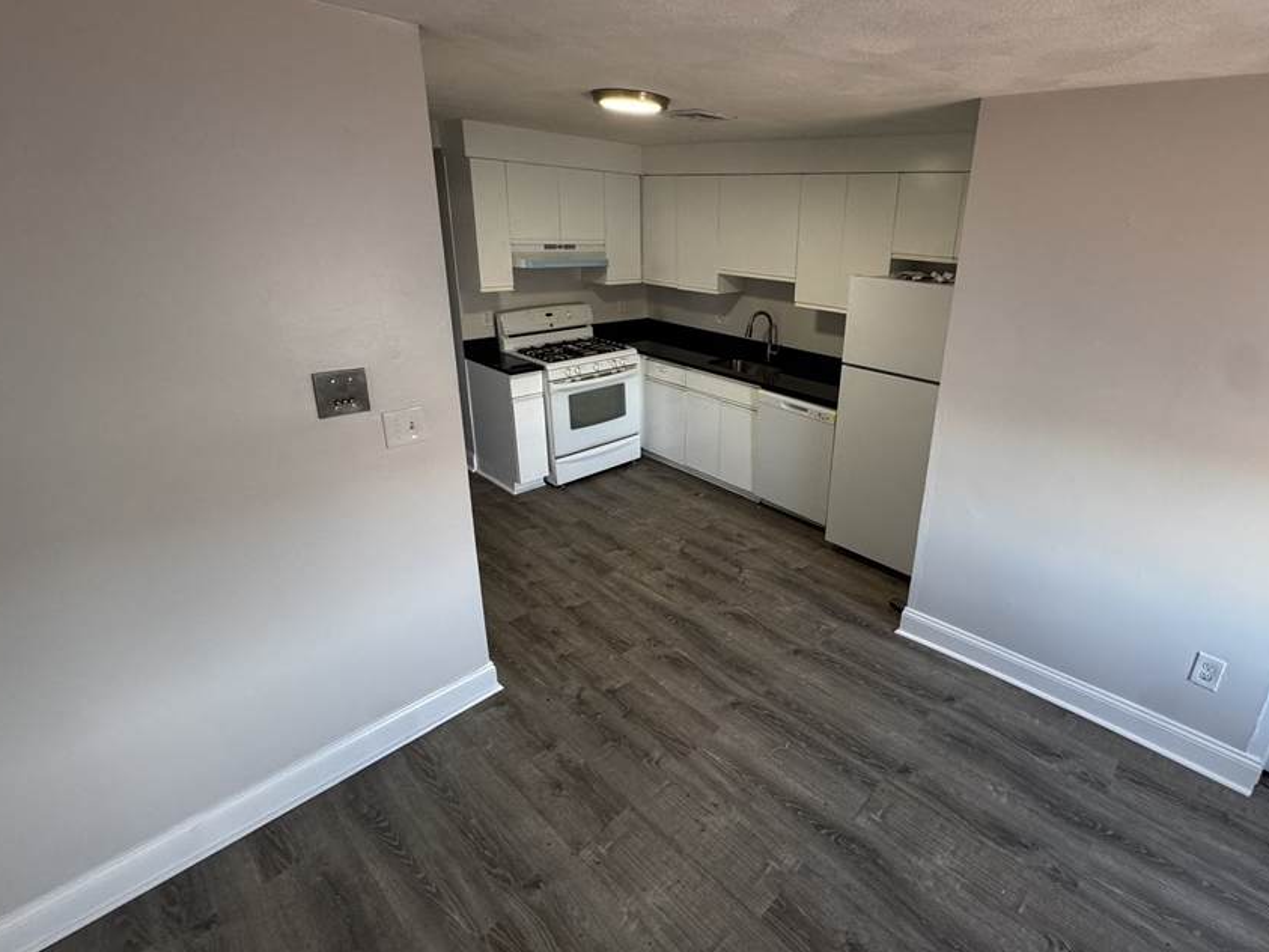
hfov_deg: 90.1
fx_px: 623
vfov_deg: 74.5
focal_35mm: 17
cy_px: 422
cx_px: 750
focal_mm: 2.22
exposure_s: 1/120
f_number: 2.2
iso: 250
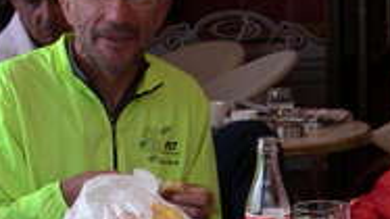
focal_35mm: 133
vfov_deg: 8.8
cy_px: 357
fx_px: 1375
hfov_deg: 16.0
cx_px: 342
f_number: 2.8
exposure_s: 1/60
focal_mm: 6
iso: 50
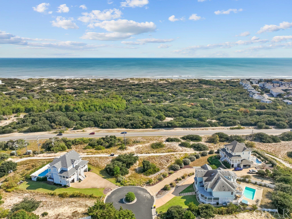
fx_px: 202
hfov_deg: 71.6
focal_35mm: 24
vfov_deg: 56.8
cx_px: 146
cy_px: 110
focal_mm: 12.29
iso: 150
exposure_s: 1/3200
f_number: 2.8
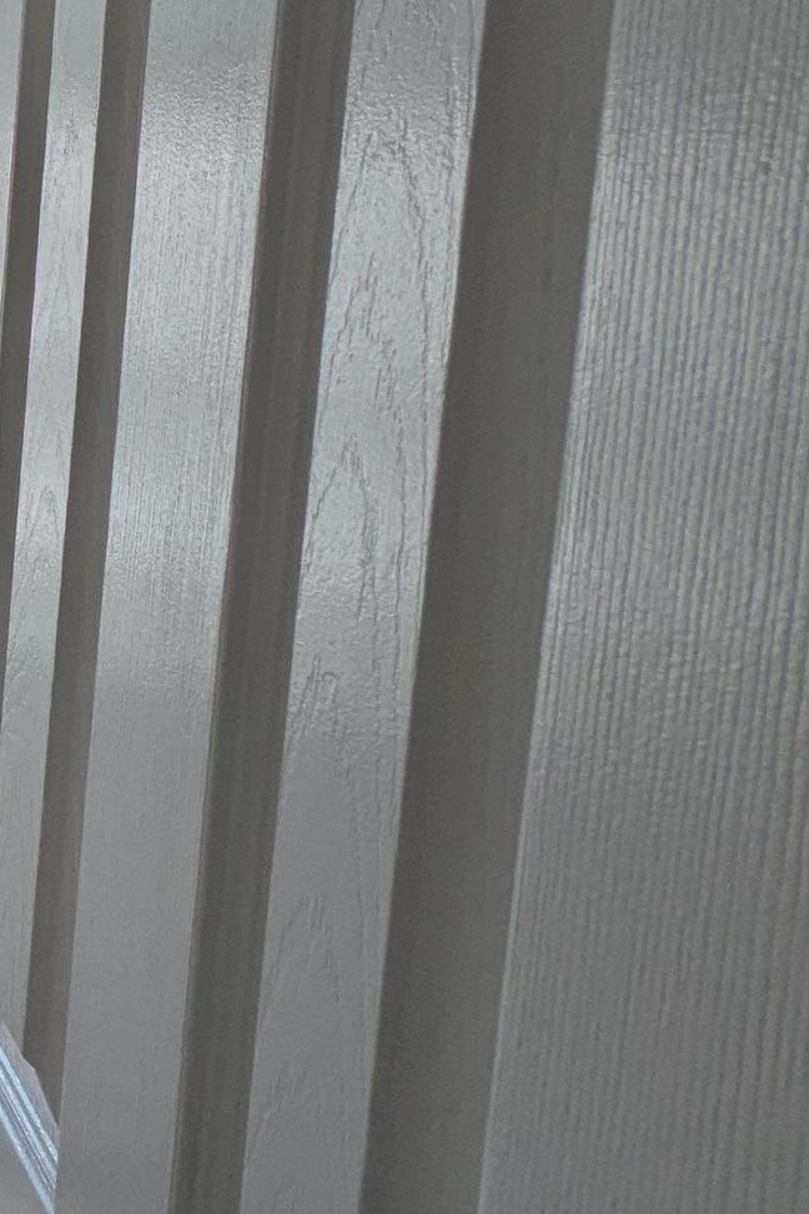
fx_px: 1550
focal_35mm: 46
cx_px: -1019
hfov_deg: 16.4
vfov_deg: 41.4
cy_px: 291
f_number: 2.2
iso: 44
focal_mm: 1.83
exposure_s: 1/576
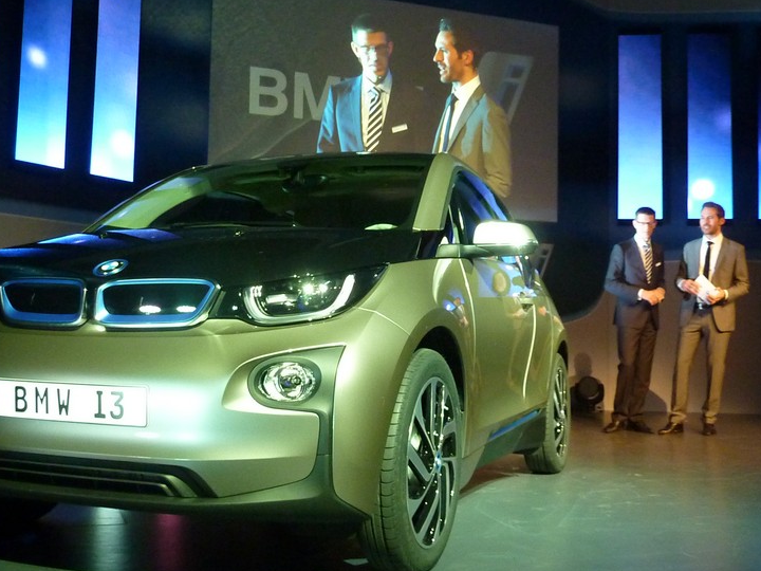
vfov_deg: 36.0
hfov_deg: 46.7
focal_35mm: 40
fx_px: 879
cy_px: 291
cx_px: 344
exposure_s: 1/30
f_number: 3.3
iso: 400
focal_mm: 4.1
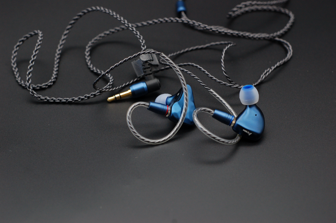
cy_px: 112
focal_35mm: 75
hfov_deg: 27.0
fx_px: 699
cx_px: 168
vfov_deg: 18.1
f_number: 5.6
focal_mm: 50
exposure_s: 1/40
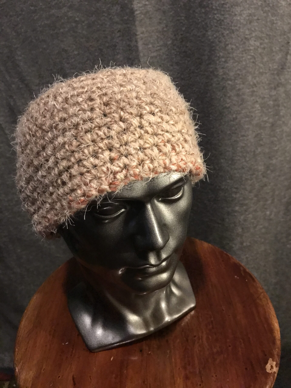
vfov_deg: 63.4
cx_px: 146
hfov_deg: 49.7
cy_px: 194
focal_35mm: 28
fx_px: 314
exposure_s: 1/4
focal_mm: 3.99
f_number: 1.8
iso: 100
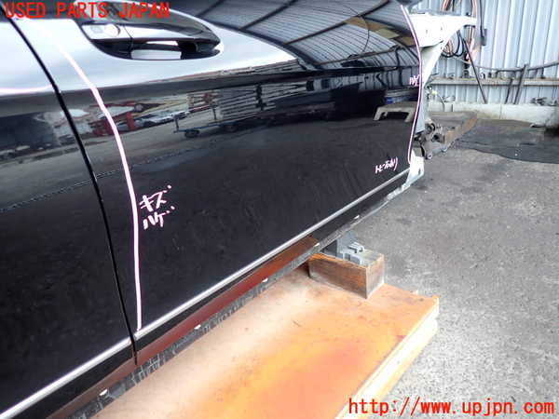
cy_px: 210
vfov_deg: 54.9
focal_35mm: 25
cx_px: 280
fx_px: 404
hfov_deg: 69.4
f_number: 2
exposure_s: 1/100
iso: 100
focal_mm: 4.5
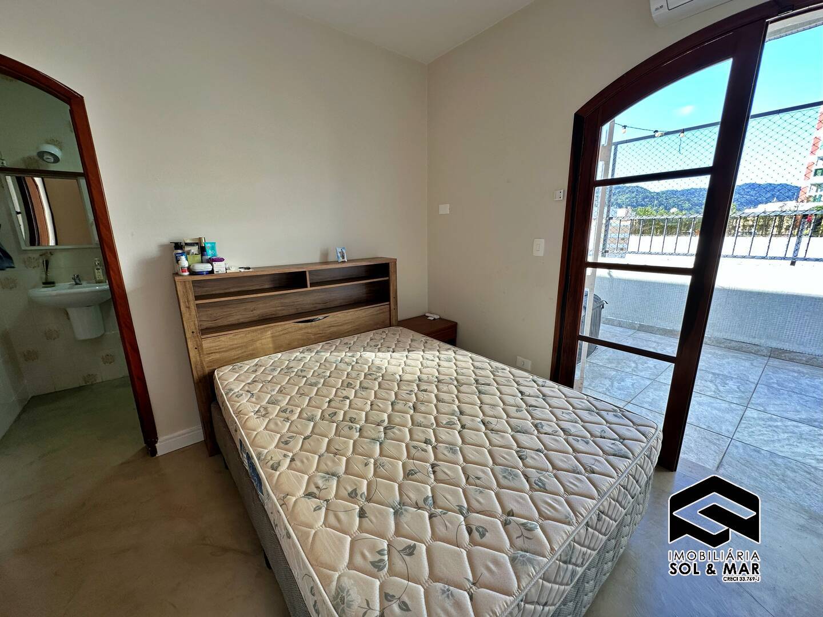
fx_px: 333
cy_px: 308
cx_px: 412
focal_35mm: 14
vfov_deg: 85.7
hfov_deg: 102.1
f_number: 2.2
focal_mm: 2.22
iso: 50
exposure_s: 1/120
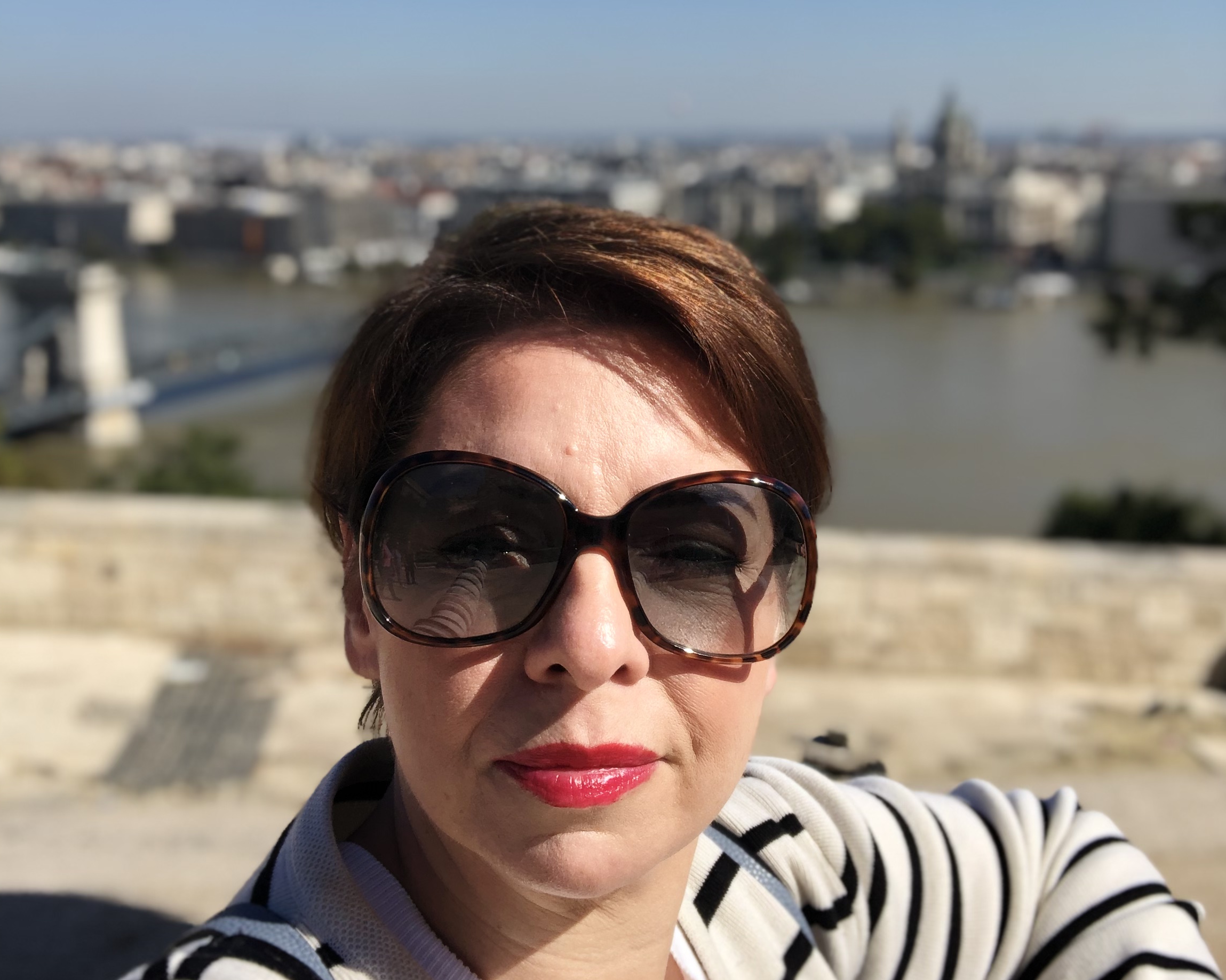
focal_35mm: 42
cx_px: 612
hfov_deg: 43.8
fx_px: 1524
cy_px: 379
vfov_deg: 35.5
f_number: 2.2
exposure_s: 1/1167
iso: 20
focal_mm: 2.87
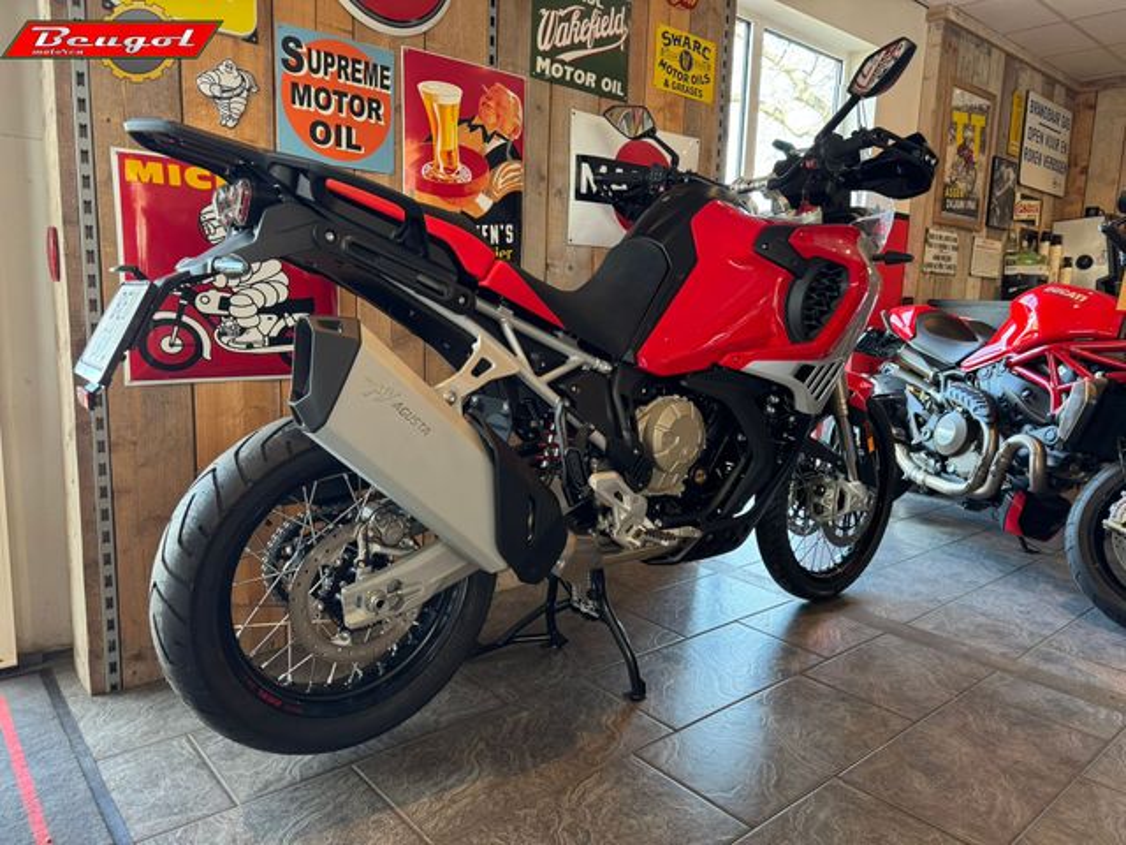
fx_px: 781
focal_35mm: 24
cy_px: 422
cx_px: 563
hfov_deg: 71.6
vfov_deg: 56.8
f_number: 1.78
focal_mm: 6.76
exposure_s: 1/101
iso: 200
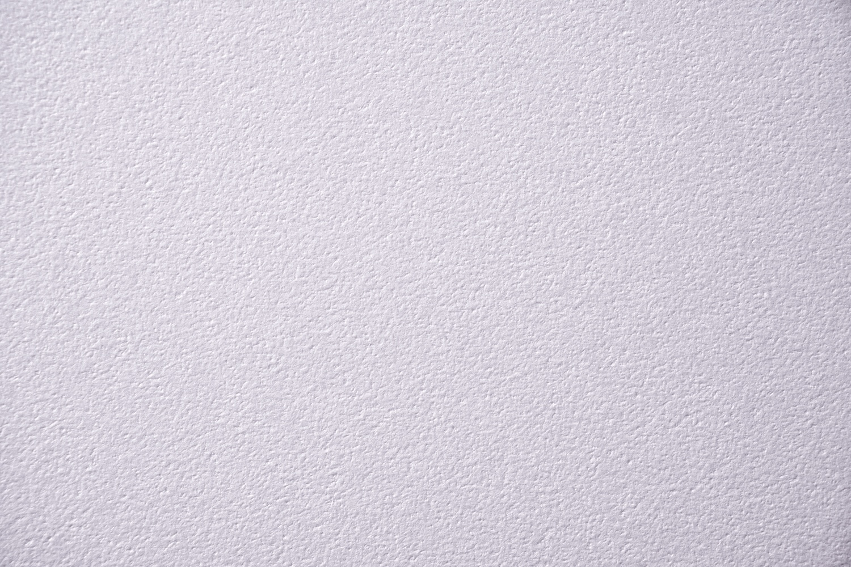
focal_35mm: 75
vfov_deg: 18.2
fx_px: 1773
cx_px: 426
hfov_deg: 27.0
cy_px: 284
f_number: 5.6
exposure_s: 1/40
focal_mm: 50
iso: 250
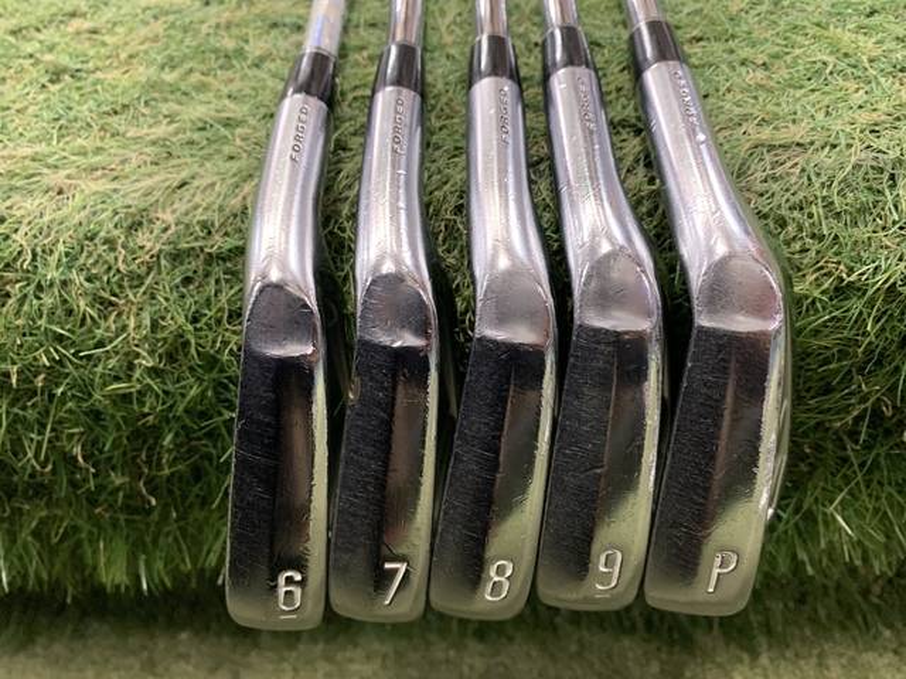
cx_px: 453
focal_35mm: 26
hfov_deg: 67.3
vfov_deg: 53.1
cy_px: 340
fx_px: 680
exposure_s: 1/60
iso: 400
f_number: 1.8
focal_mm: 4.25
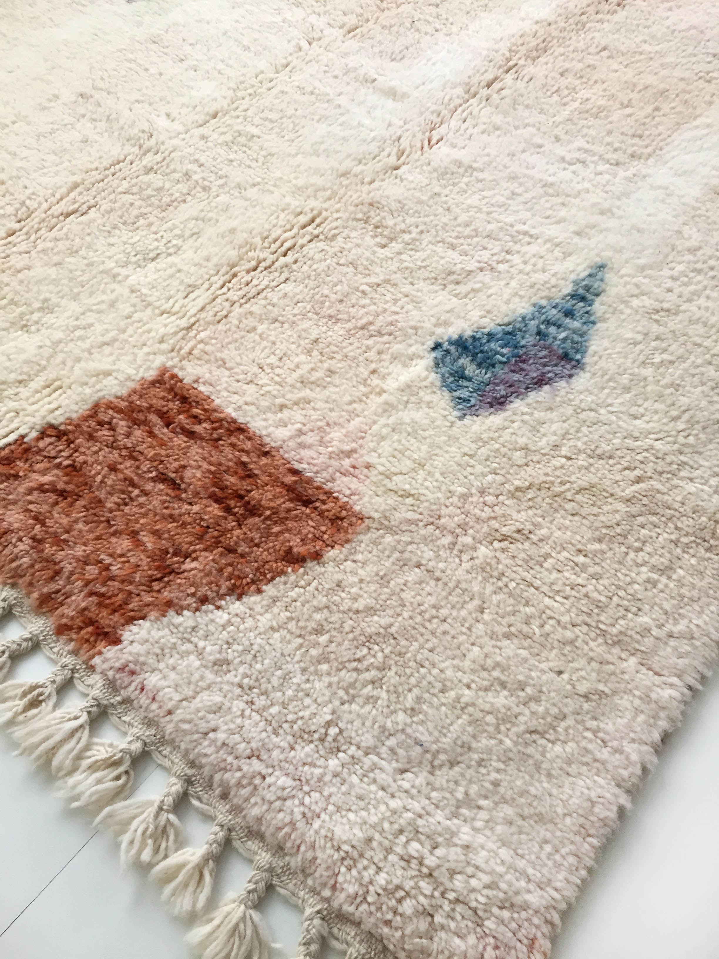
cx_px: 360
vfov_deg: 61.7
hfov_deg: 48.2
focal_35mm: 29
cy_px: 480
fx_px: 803
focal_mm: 4.15
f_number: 2.2
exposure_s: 1/33
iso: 50
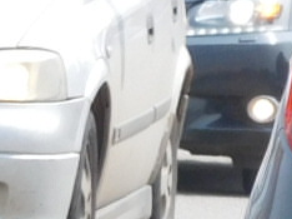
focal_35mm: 1232
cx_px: 799
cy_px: 209
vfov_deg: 1.2
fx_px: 10382
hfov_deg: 1.6
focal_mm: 32.1
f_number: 5.3
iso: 125
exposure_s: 1/400
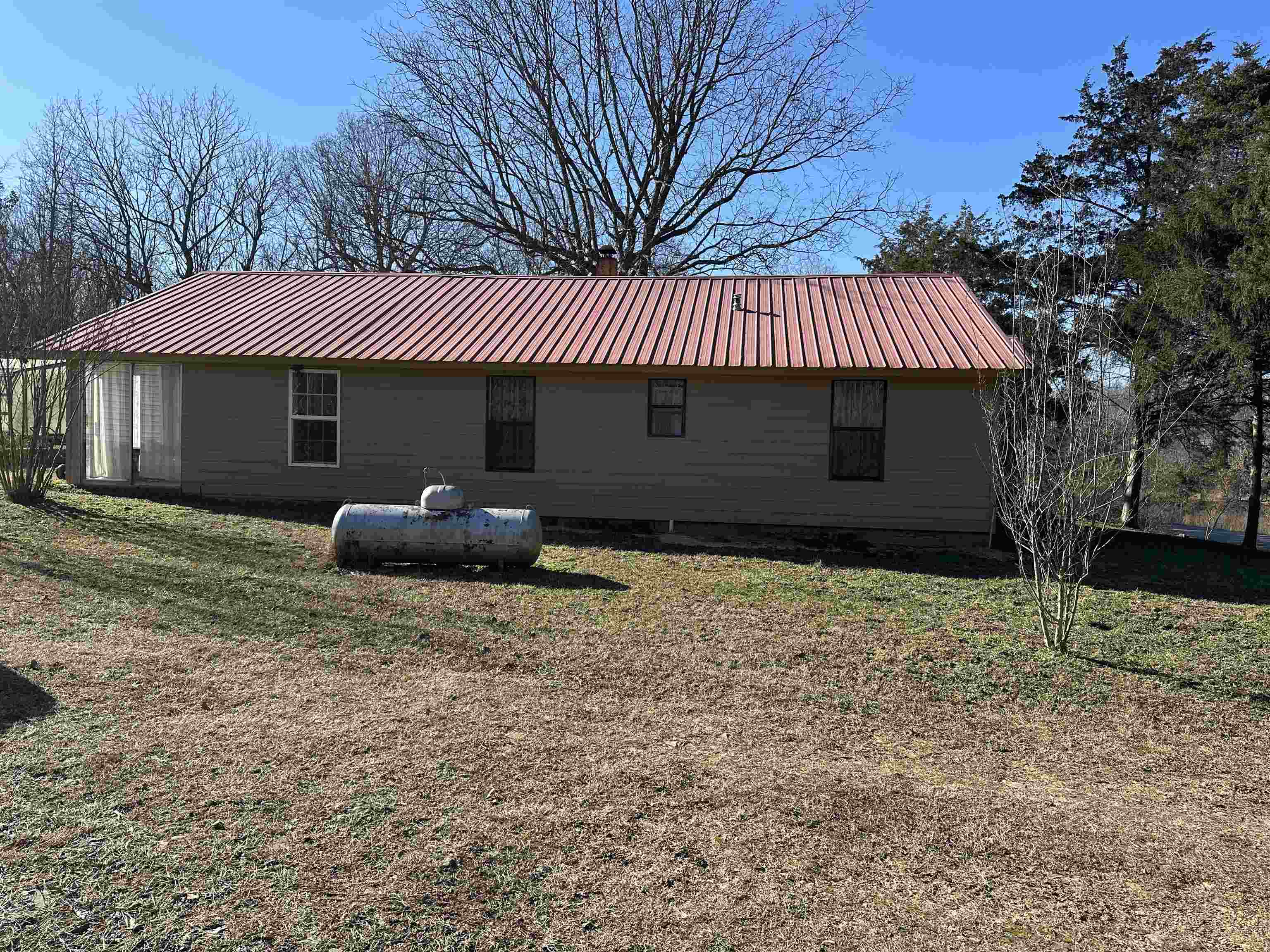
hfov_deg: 71.6
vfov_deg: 56.8
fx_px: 881
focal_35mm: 24
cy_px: 476
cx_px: 635
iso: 80
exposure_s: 1/2591
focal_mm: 6.86
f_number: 1.78
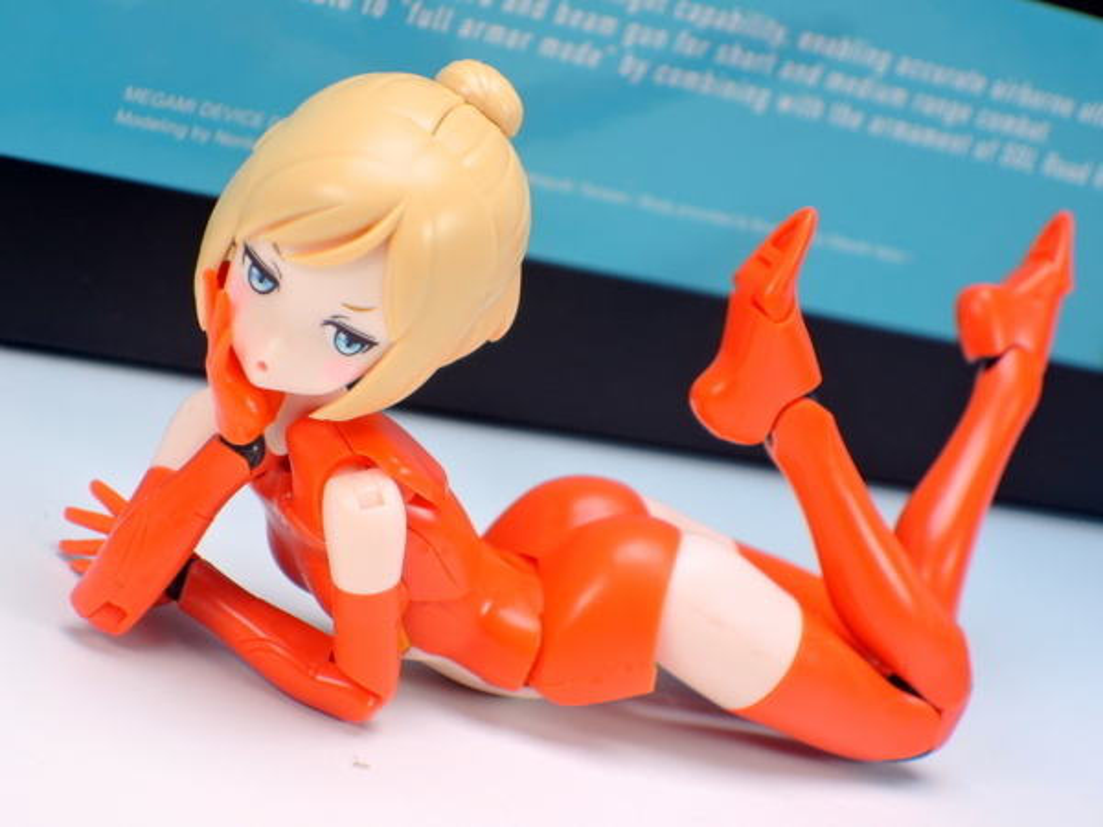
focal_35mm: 120
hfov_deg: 16.4
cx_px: 552
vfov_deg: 12.3
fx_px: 3824
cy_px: 414
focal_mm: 25.5
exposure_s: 1/2.5
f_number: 5.6
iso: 80
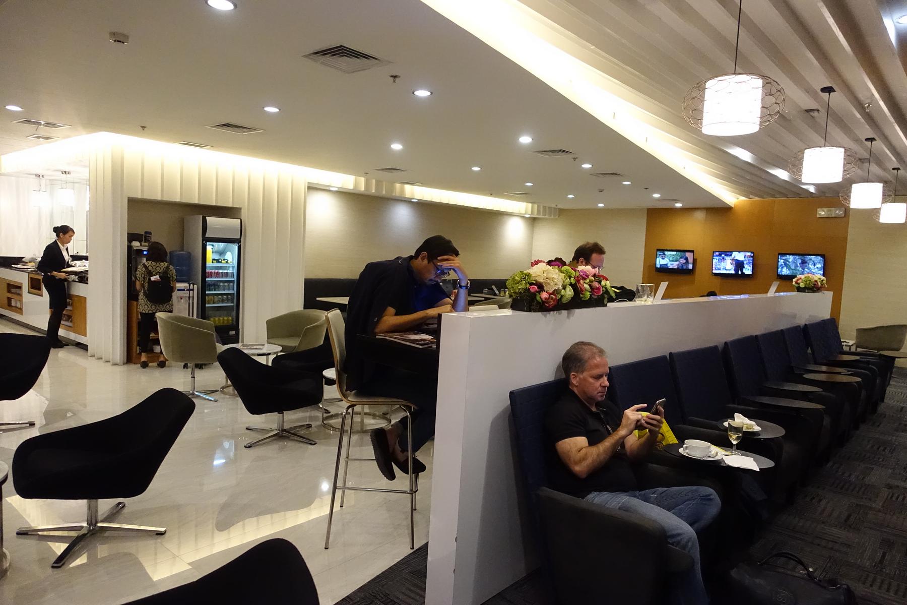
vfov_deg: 53.1
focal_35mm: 24
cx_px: 454
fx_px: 605
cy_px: 302
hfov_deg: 73.7
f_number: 1.8
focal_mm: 8.8
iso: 3200
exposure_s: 1/250
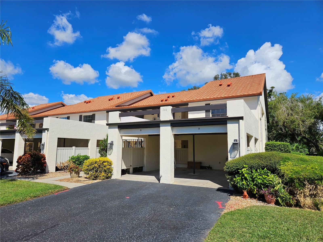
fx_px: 215
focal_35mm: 23
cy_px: 121
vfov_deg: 58.9
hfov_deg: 73.9
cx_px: 162
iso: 25
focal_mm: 5.4
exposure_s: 1/3203
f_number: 1.8
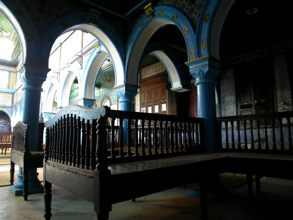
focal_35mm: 38
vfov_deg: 37.7
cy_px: 110
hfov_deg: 49.0
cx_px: 146
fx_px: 322
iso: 137
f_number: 2.6
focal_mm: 7.85
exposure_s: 1/4.6
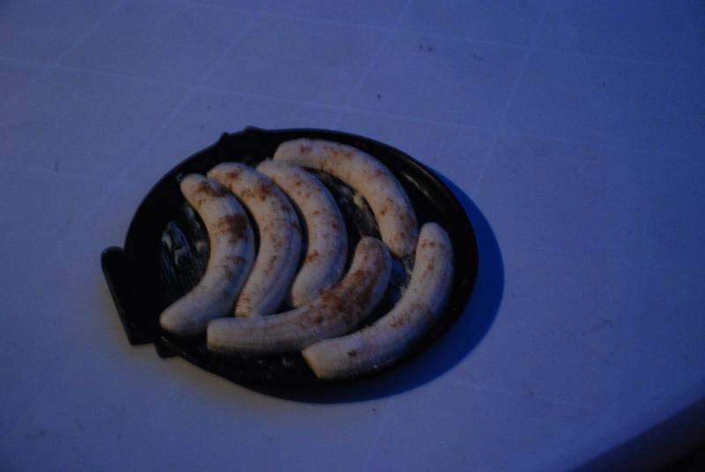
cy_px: 236
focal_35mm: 42
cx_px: 352
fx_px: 824
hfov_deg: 46.3
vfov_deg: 32.0
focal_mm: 28
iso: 1600
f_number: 4
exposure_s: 1/10
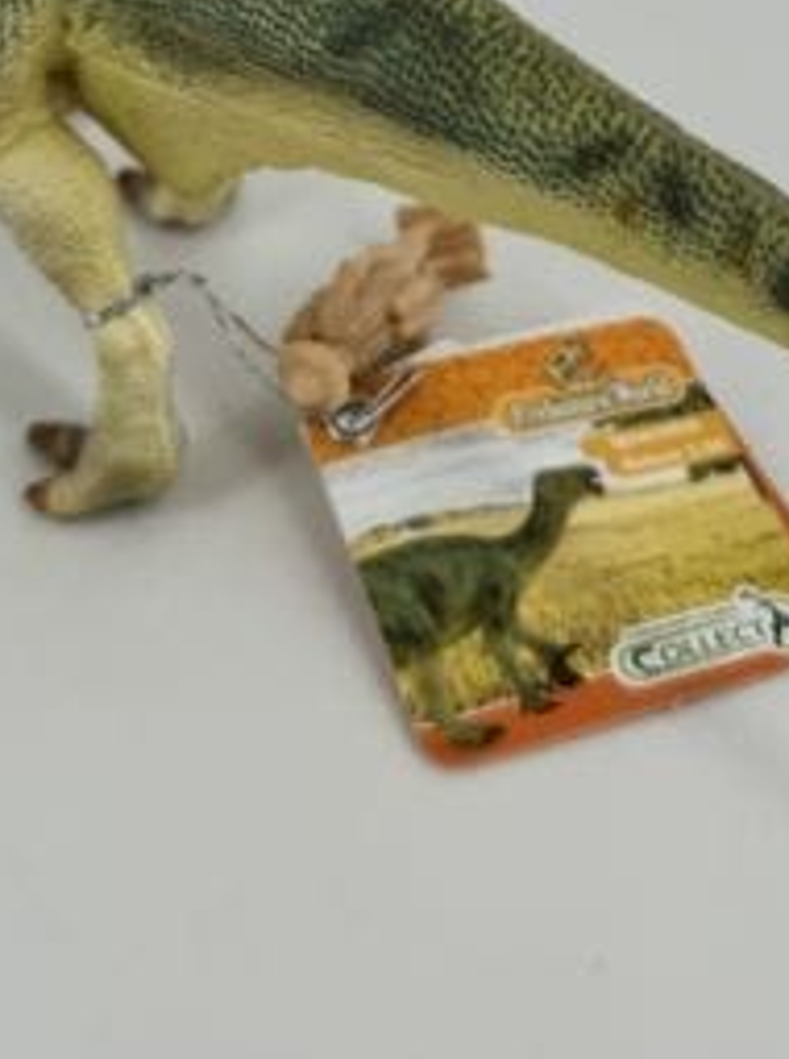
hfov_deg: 23.1
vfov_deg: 28.2
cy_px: -93
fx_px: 1923
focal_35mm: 63
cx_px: 486
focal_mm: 6.76
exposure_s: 1/1869
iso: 80
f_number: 1.78
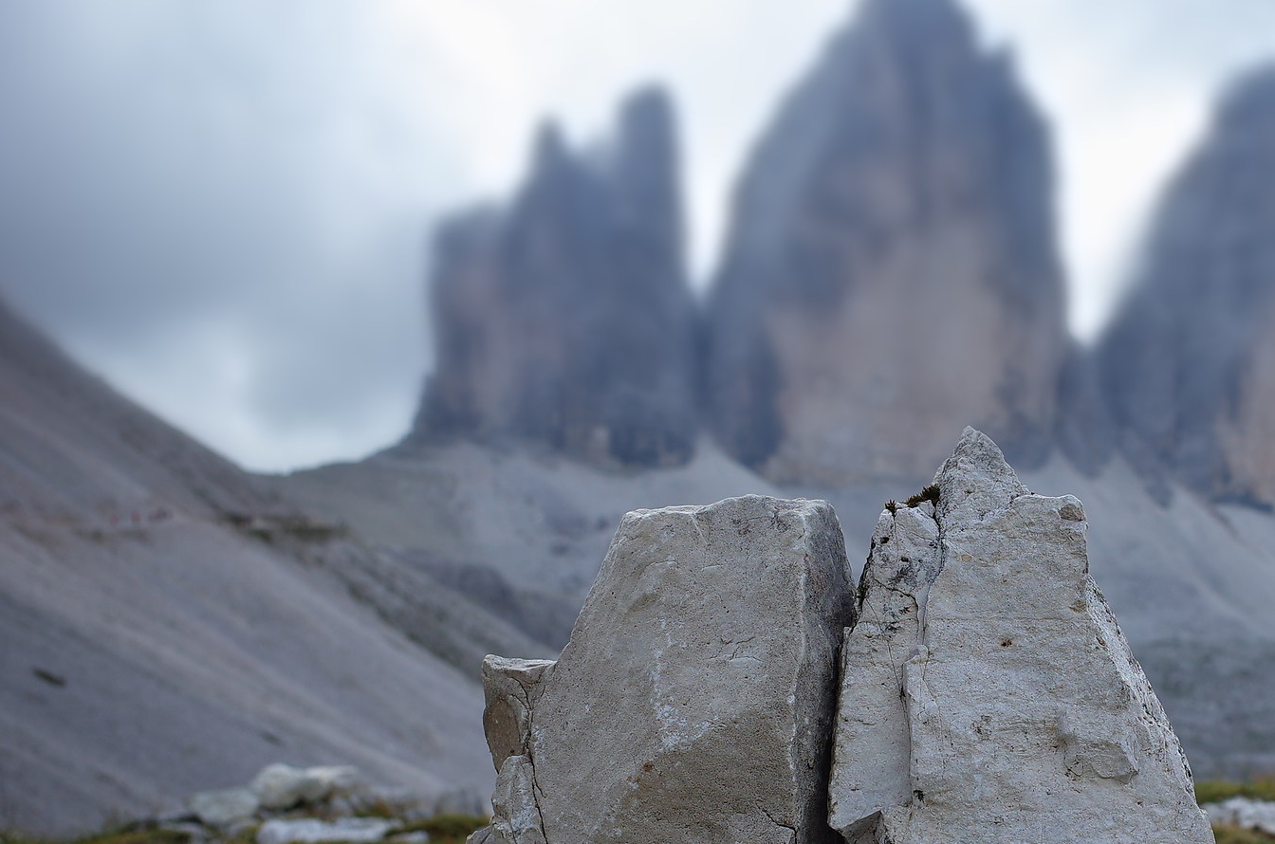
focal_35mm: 50
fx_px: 1767
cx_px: 1083
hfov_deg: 37.7
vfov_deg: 26.5
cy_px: 655
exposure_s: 1/400
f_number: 5
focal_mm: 18.3
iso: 100
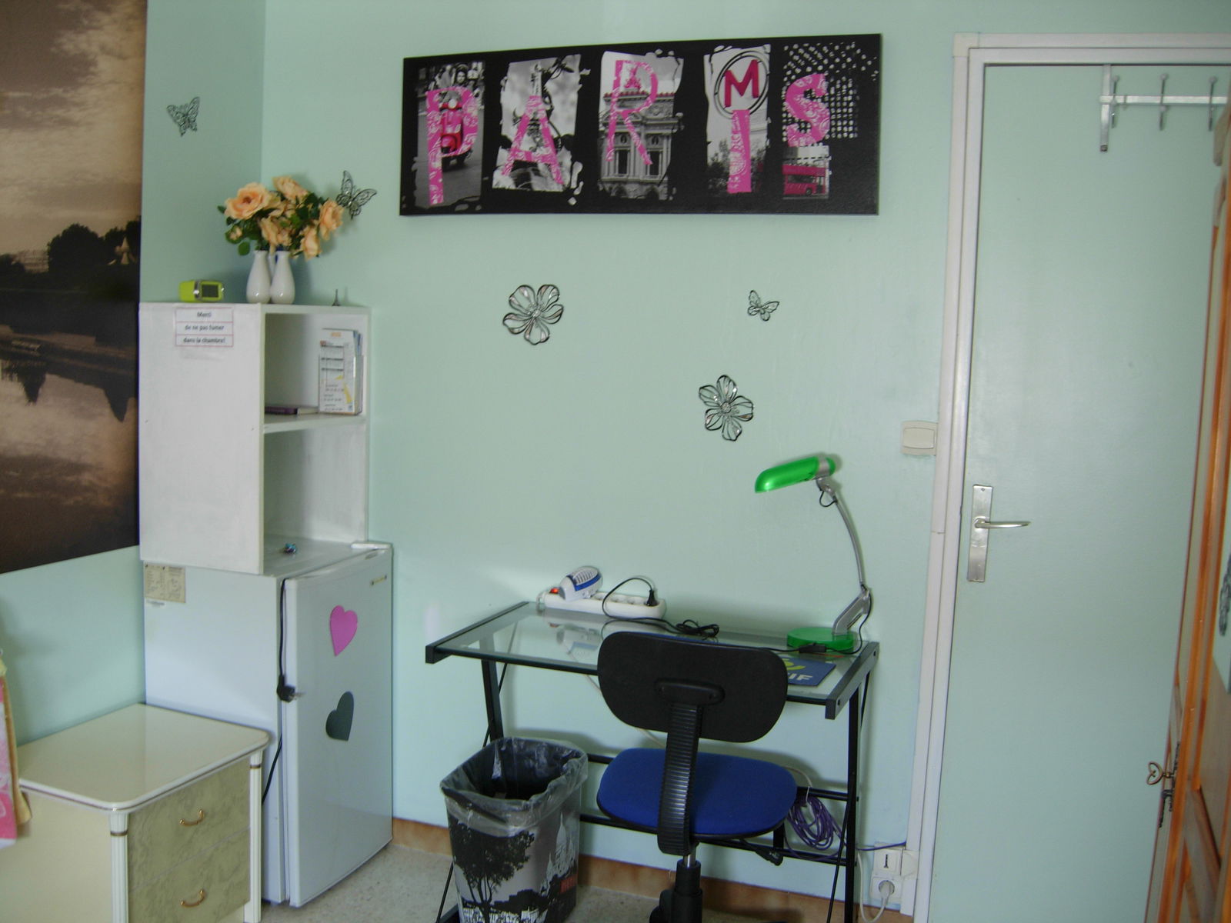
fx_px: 1280
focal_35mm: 36
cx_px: 616
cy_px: 462
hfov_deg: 51.4
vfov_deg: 39.7
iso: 50
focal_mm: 7.5
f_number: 2.7
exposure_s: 1/5.1
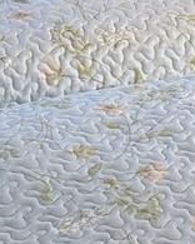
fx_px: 1385
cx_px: 219
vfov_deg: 9.8
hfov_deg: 8.0
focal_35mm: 192
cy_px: -100
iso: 200
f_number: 1.78
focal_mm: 6.76
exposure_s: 1/120
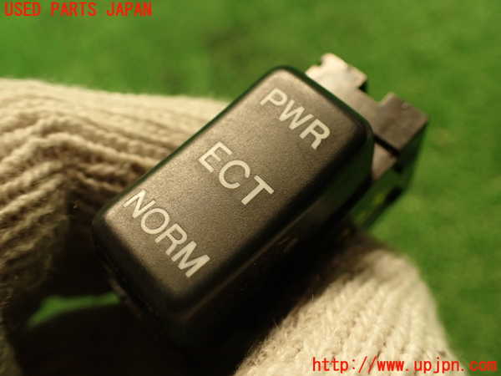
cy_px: 188
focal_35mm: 30
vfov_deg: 46.8
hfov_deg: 60.0
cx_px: 250
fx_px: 434
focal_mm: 5.4
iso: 250
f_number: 2.3
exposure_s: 1/30
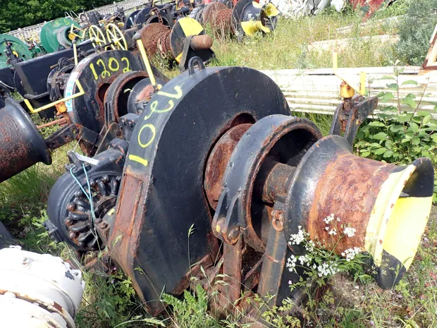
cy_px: 164
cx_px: 218
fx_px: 316
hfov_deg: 69.4
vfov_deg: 54.9
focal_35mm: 25
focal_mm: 4.5
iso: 100
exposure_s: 1/400
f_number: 2.8
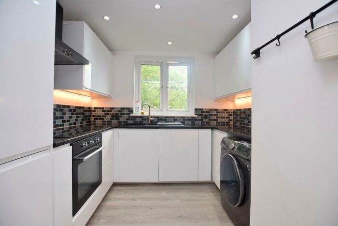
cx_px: 169
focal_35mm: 15
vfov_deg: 77.4
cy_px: 113
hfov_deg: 100.4
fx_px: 141
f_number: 4
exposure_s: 1/20
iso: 100
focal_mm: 10
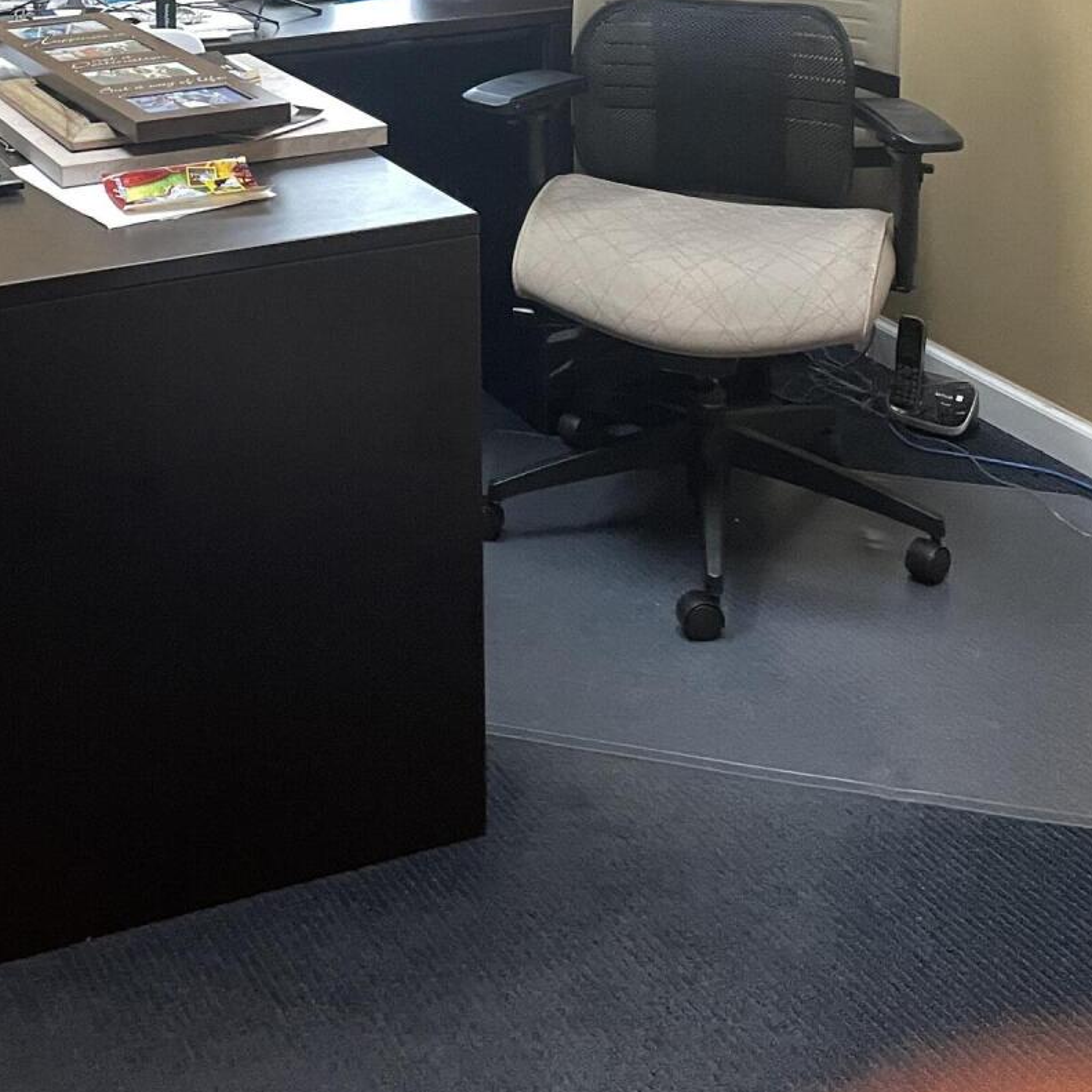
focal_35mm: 58
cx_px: 215
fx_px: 2070
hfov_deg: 28.9
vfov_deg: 26.9
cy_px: -134
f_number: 1.6
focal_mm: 4.2
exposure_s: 1/60
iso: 250
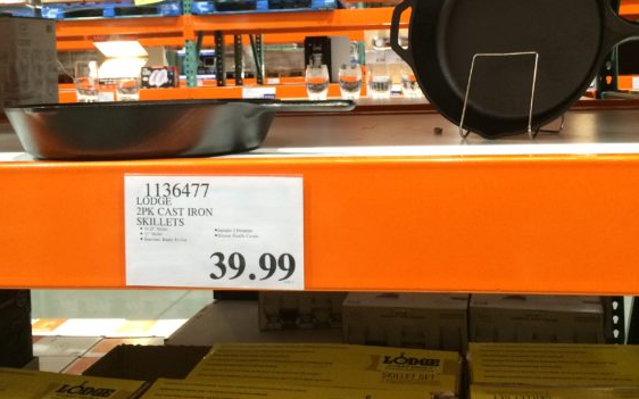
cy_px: 90
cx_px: 358
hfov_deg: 47.1
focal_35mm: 42
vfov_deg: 29.9
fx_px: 731
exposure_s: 1/30
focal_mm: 4.15
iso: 200
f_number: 2.2
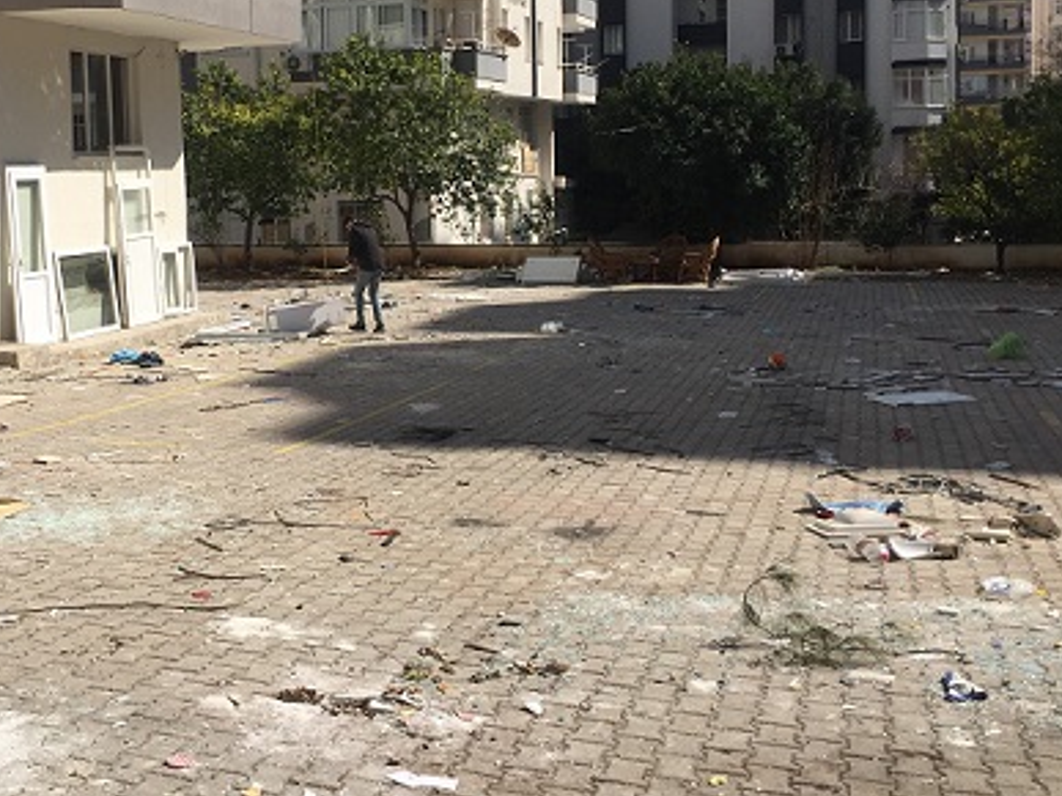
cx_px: 340
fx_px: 1380
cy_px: 247
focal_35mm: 45
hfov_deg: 41.5
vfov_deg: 31.8
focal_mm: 4.15
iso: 32
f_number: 2.2
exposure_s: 1/2639
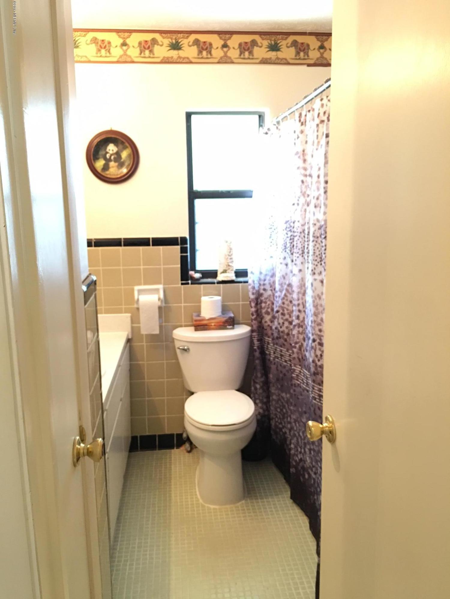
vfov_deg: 61.7
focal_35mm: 29
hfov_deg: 48.2
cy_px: 300
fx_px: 503
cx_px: 225
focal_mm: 4.15
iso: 80
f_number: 2.2
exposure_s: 1/4
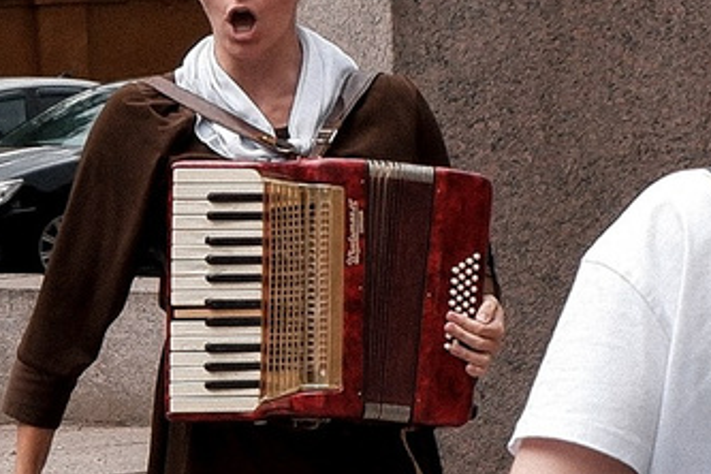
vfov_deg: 6.1
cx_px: 363
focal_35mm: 223
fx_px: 4404
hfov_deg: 9.2
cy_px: 520
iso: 200
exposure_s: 1/320
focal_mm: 19.6
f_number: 4.5
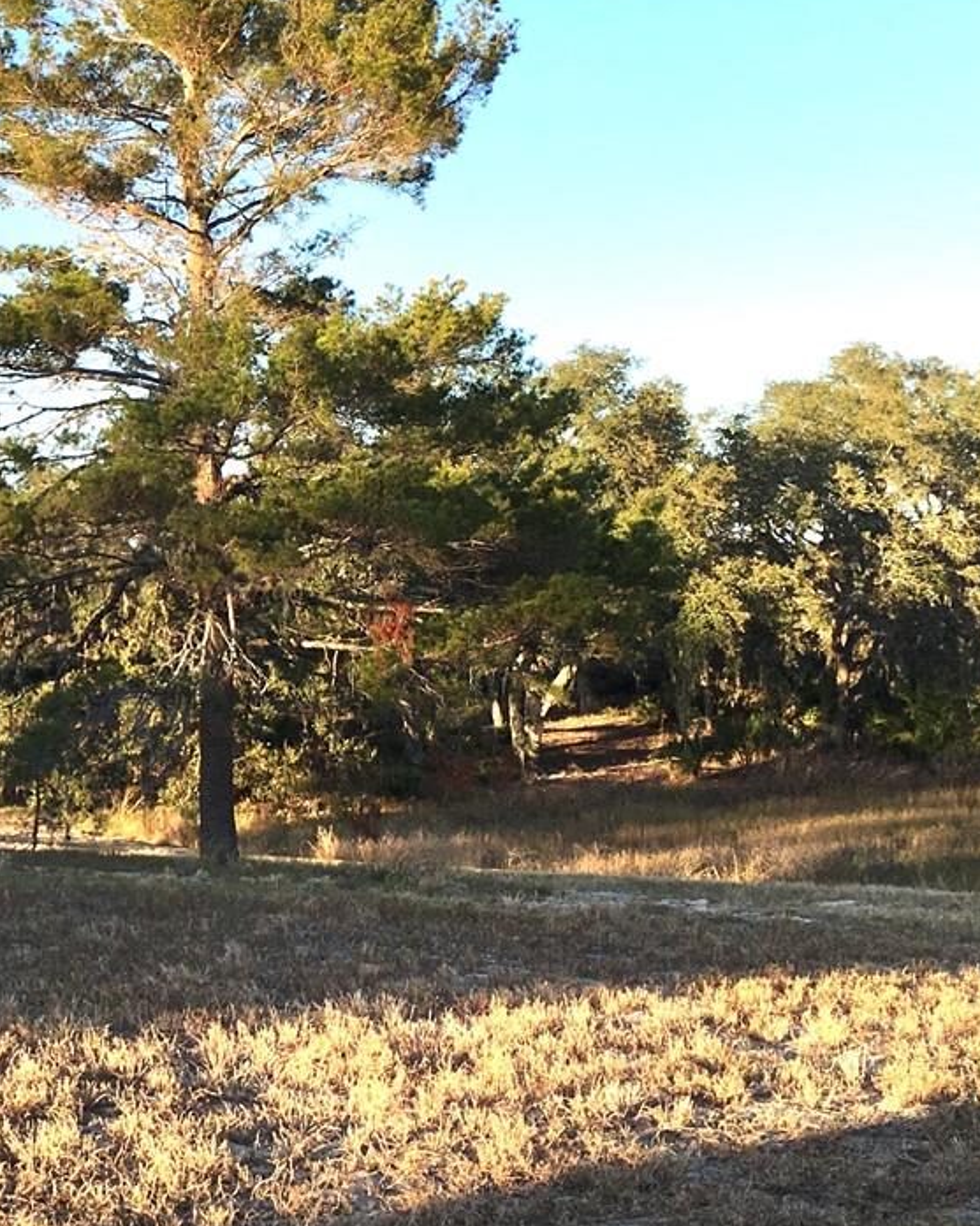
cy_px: 609
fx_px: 2358
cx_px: -99
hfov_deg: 22.2
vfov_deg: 29.2
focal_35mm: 65
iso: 25
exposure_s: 1/596
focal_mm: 4.15
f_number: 2.2
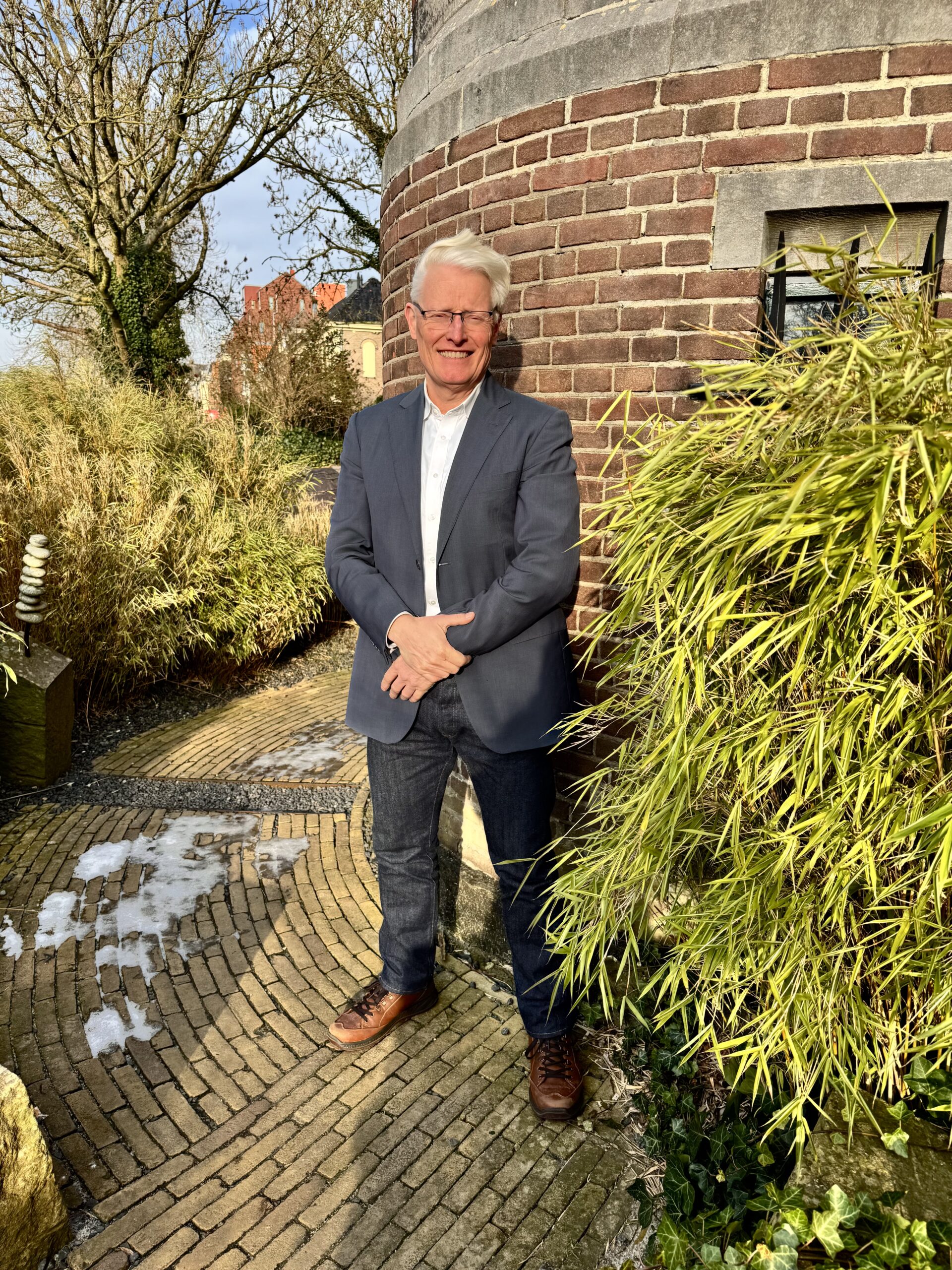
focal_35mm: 24
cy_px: 635
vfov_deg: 71.6
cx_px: 476
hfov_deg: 56.8
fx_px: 880
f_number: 1.78
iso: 80
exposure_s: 1/1488
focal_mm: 6.76
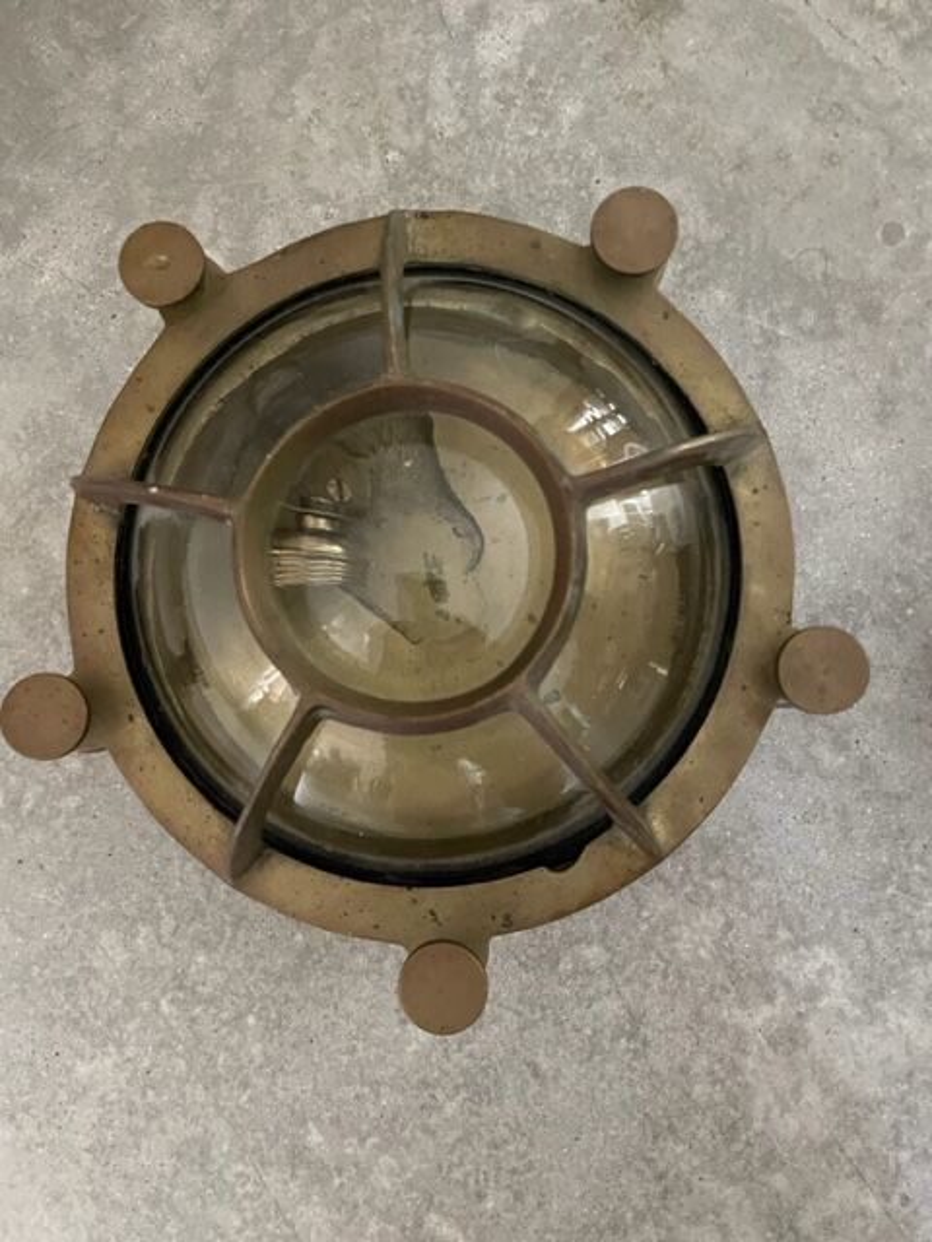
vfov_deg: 67.3
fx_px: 933
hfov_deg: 53.1
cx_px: 466
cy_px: 621
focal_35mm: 26
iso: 800
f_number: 1.6
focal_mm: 4.2
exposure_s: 1/30
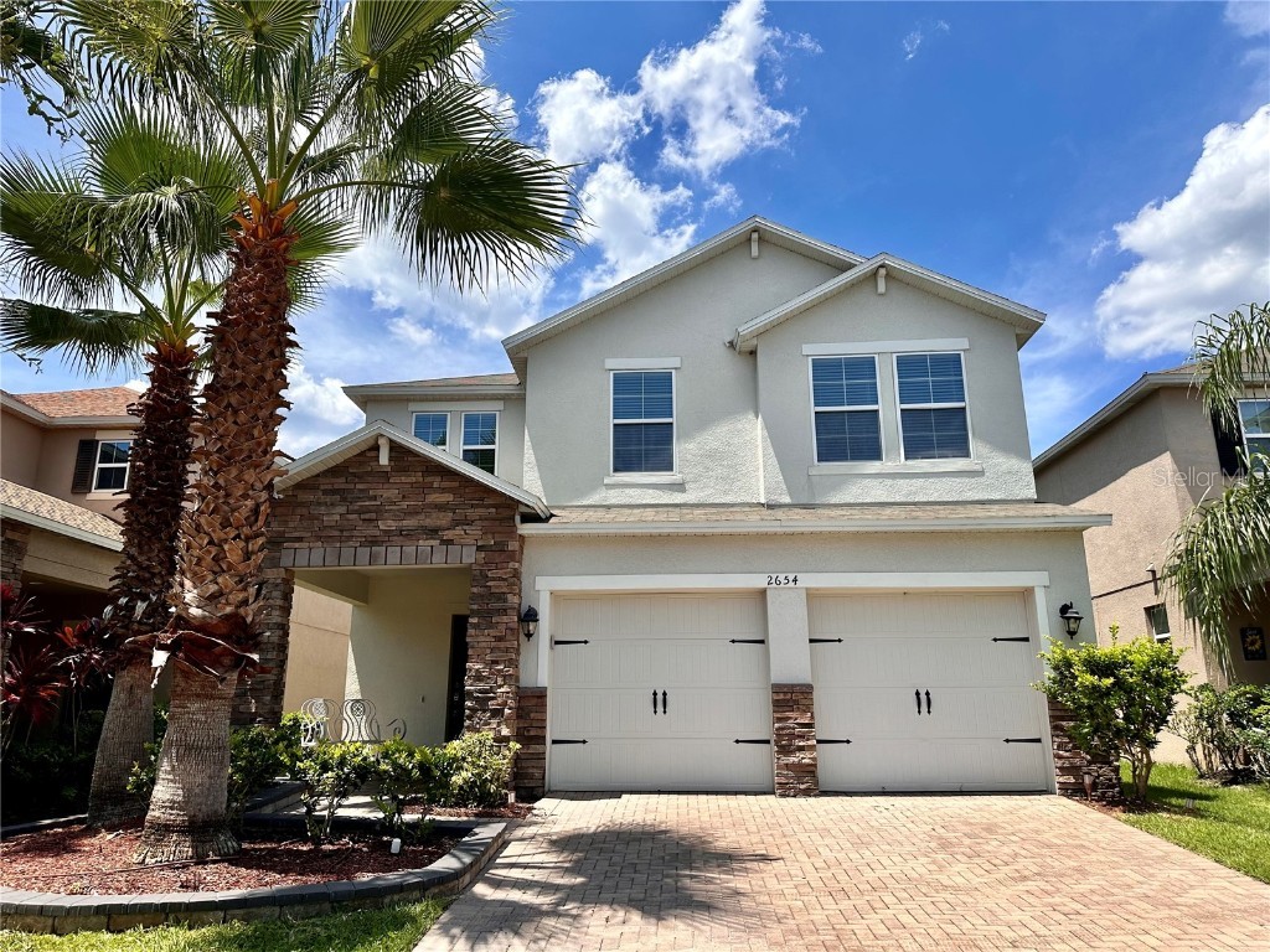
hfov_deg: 71.6
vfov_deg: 56.8
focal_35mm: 24
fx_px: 881
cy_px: 476
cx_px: 635
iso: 80
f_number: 1.78
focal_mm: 6.86
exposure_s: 1/5263
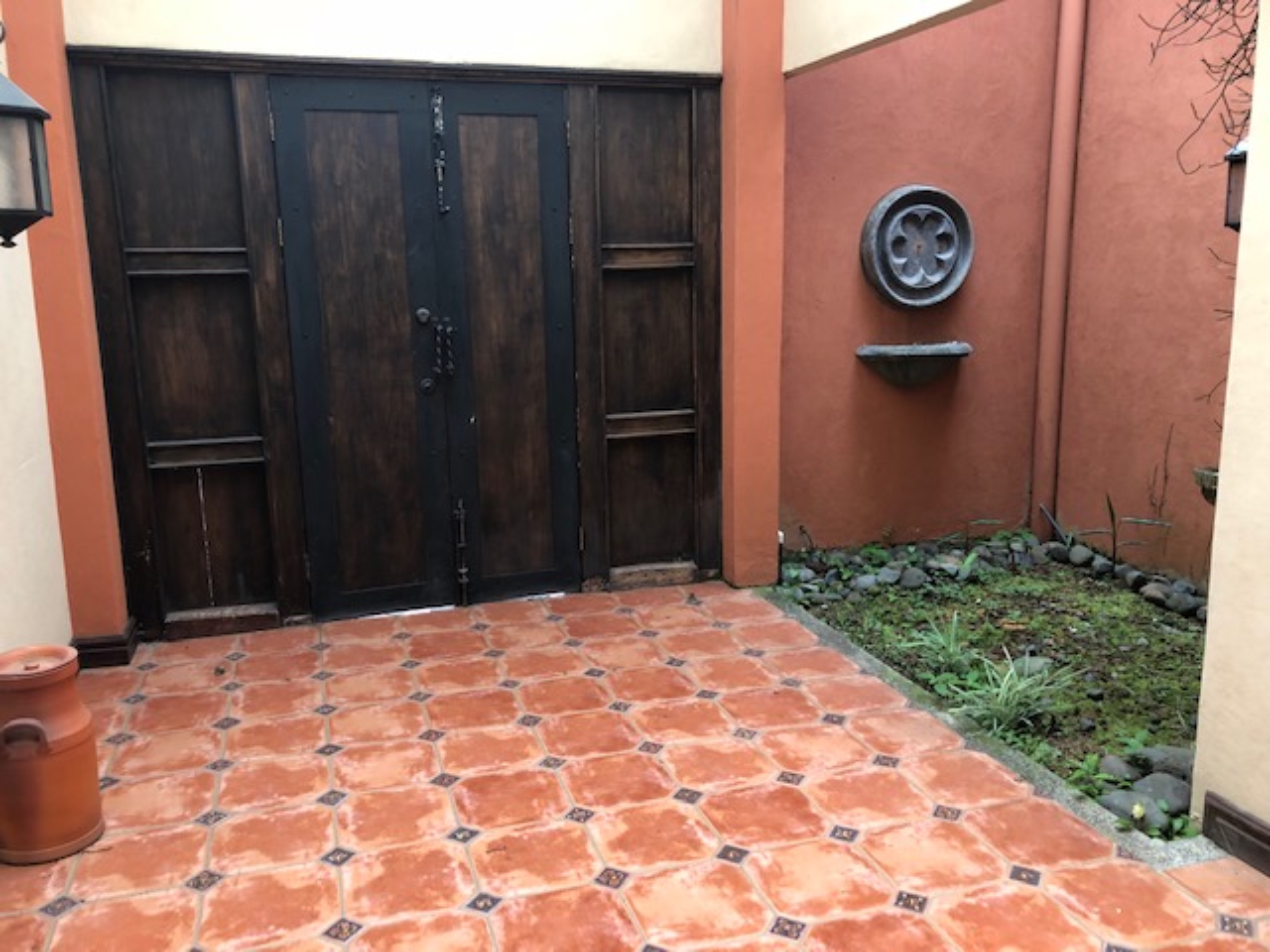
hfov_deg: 63.4
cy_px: 476
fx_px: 1027
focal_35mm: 28
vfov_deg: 49.7
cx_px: 635
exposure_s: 1/20
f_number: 1.8
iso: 40
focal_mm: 3.99
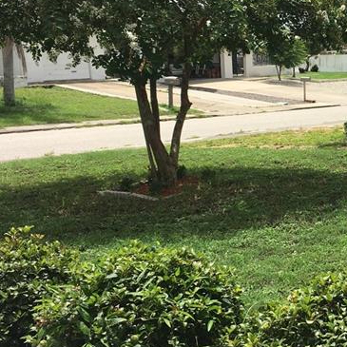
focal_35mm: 72
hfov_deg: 22.6
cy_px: 154
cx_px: 380
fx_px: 817
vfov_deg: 24.0
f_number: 2.2
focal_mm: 4.15
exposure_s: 1/1538
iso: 25
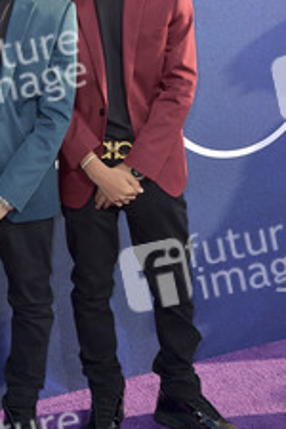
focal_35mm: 64
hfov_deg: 20.9
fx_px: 763
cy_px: 172
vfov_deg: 31.3
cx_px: 45
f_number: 7.1
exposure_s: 1/250
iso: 125
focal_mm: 36
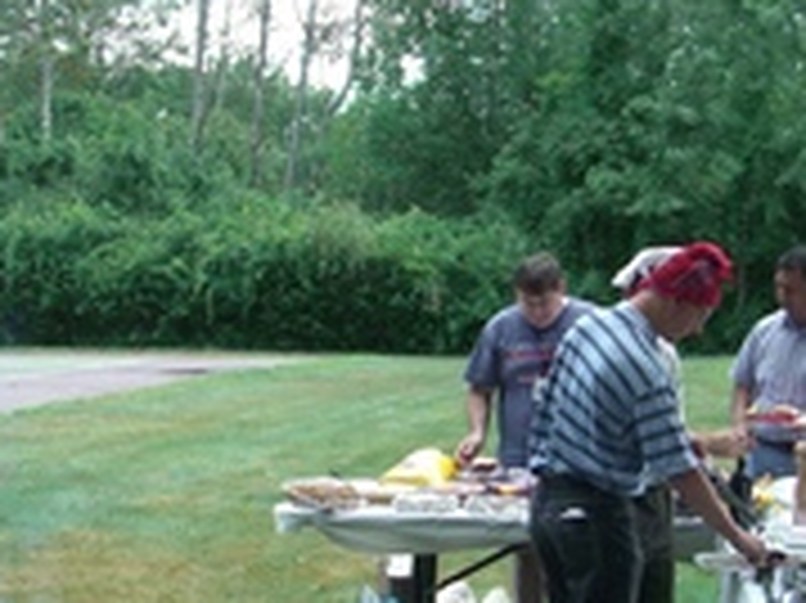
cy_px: 414
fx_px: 1978
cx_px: 423
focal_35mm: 85
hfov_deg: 23.0
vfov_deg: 17.3
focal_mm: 7.9
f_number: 2.8
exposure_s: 1/320
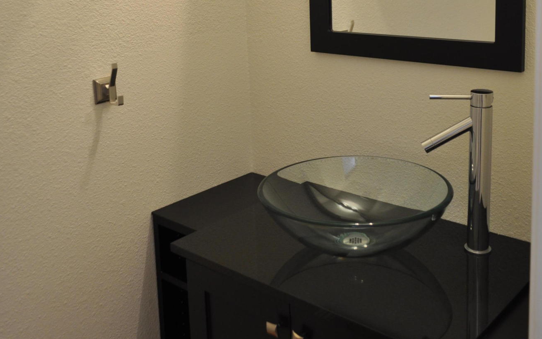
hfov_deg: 47.2
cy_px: 43
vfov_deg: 29.5
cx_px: 272
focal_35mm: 42
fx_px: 620
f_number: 4
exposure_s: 1/60
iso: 500
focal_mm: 18
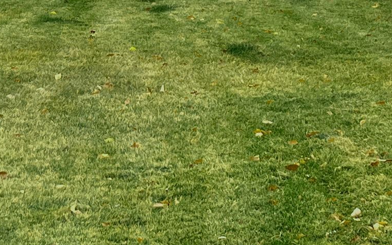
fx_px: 1560
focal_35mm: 146
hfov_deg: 14.2
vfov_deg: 8.7
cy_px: -136
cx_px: 78
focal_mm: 5.1
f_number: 1.6
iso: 50
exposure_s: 1/1672
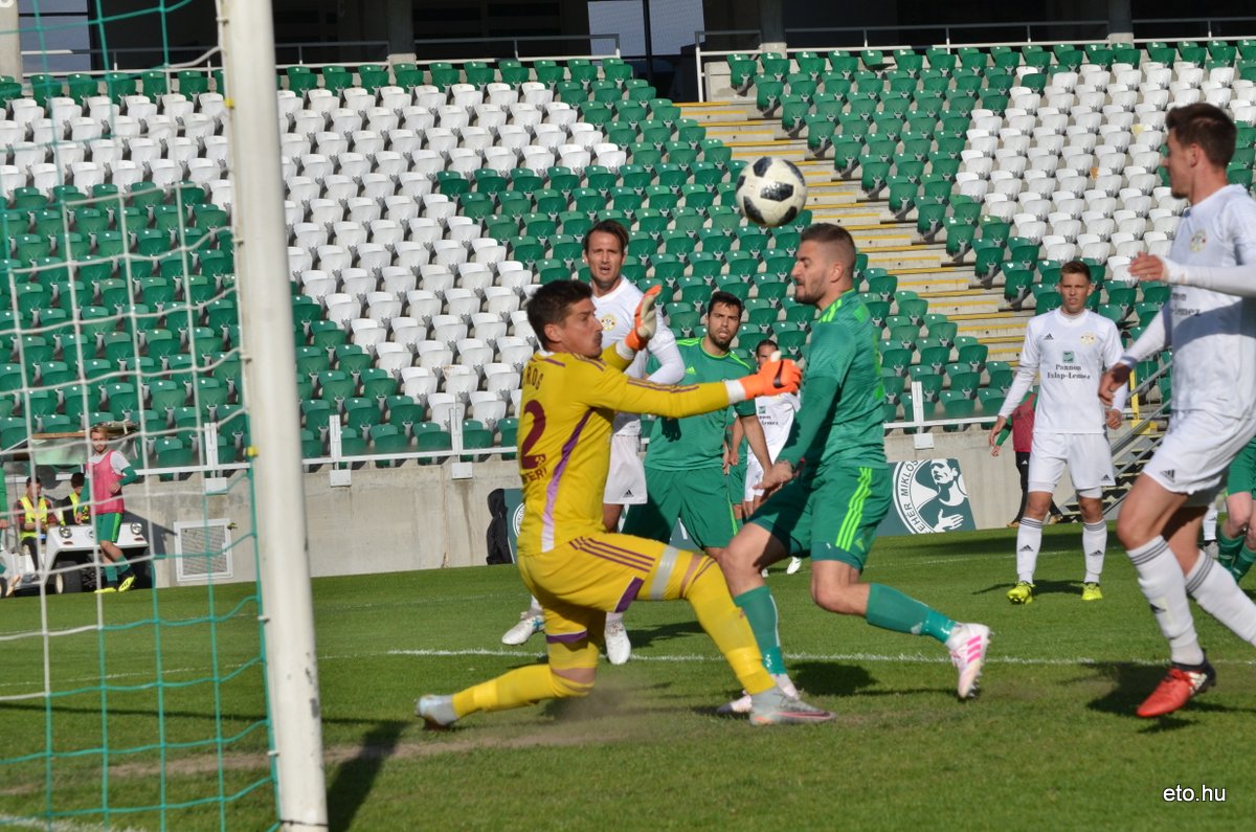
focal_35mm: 150
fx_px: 5223
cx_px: 628
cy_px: 416
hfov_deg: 13.7
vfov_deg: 9.1
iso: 500
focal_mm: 100
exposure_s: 1/2000
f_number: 11
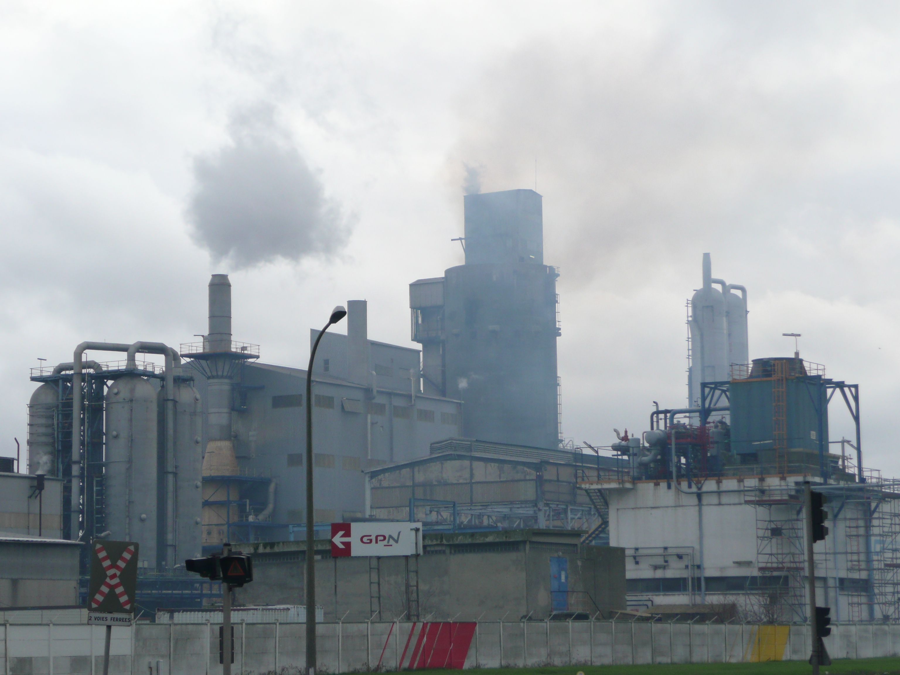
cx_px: 450
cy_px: 338
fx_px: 2496
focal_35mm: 96
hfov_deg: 20.4
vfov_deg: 15.4
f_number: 4.7
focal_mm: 15.7
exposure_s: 1/160
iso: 100
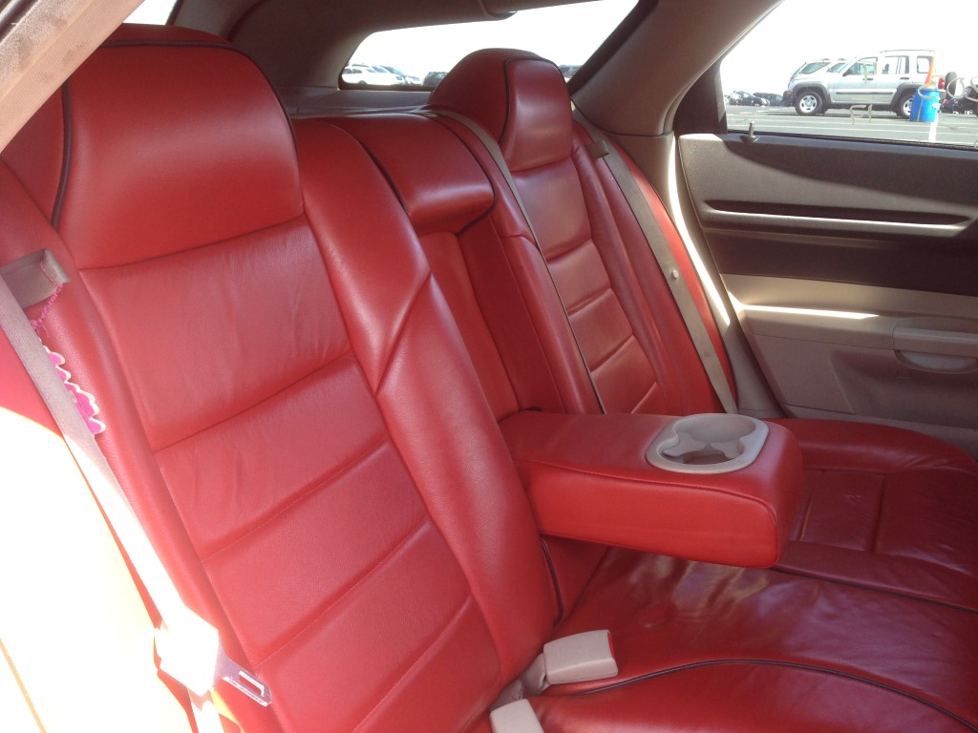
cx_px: 489
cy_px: 366
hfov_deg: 55.4
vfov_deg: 42.9
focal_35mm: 33
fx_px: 932
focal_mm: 4.12
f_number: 2.4
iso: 50
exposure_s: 1/60
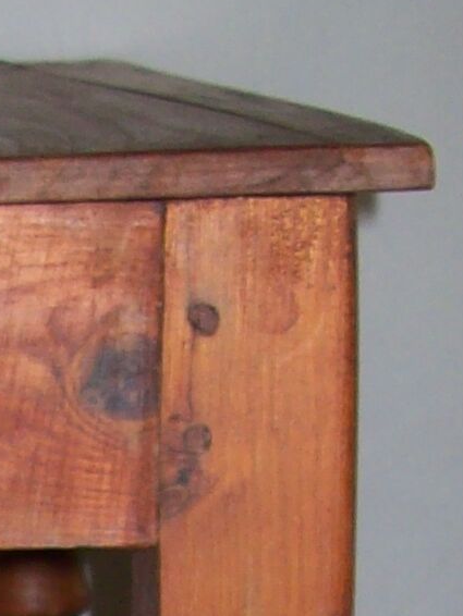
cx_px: -310
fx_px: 3225
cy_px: 1036
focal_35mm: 181
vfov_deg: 10.4
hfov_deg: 8.0
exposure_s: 1/64
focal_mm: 6
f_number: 2.7
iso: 80
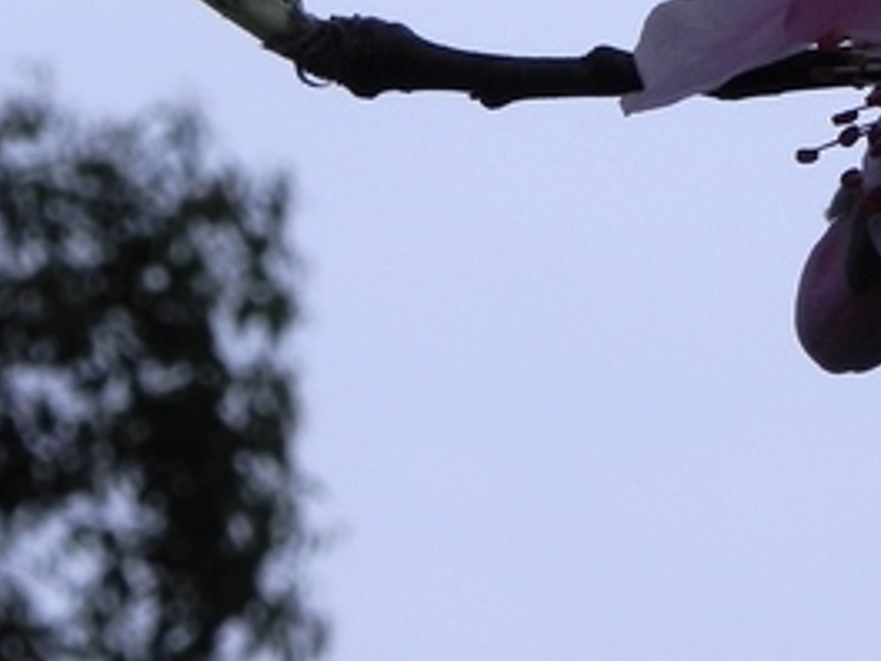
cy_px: -48
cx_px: 1068
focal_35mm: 175
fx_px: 4454
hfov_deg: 11.1
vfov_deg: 8.4
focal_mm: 11.8
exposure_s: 1/310
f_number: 6.3
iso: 160
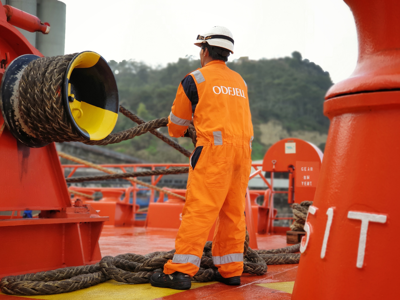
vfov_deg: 28.0
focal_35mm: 52
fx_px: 601
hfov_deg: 36.8
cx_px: 200
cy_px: 150
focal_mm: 6
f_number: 2.4
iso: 25
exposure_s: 1/172
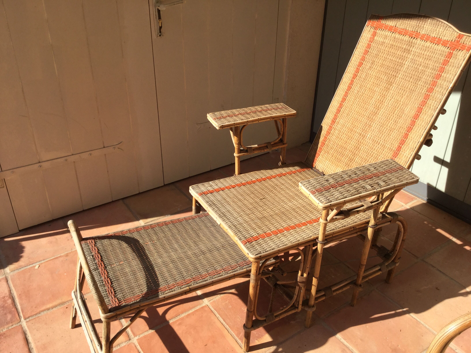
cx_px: 236
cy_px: 176
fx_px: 422
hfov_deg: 58.4
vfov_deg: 45.4
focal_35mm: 31
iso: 25
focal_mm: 3.3
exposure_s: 1/815
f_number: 2.4
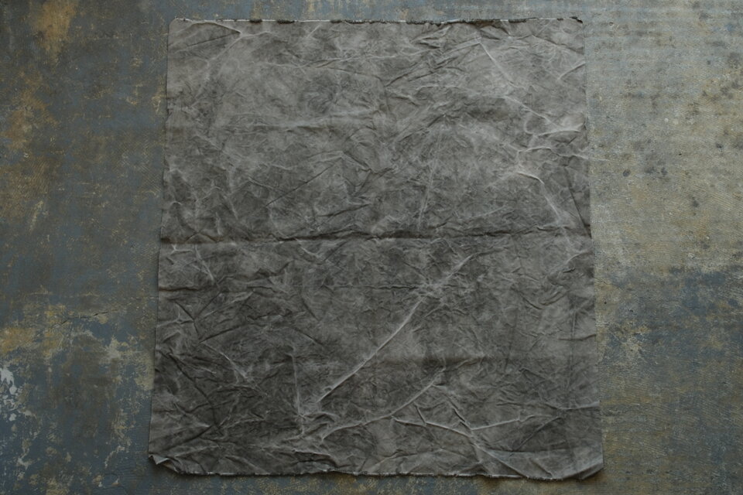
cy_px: 248
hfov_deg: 50.7
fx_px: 784
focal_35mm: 38
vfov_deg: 35.1
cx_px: 372
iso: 800
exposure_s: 1/25
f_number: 13
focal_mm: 25.4
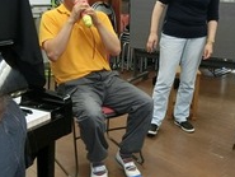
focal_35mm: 54
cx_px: 149
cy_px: 79
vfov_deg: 27.0
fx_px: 367
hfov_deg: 35.3
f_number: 3.5
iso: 400
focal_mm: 4.5
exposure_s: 1/60
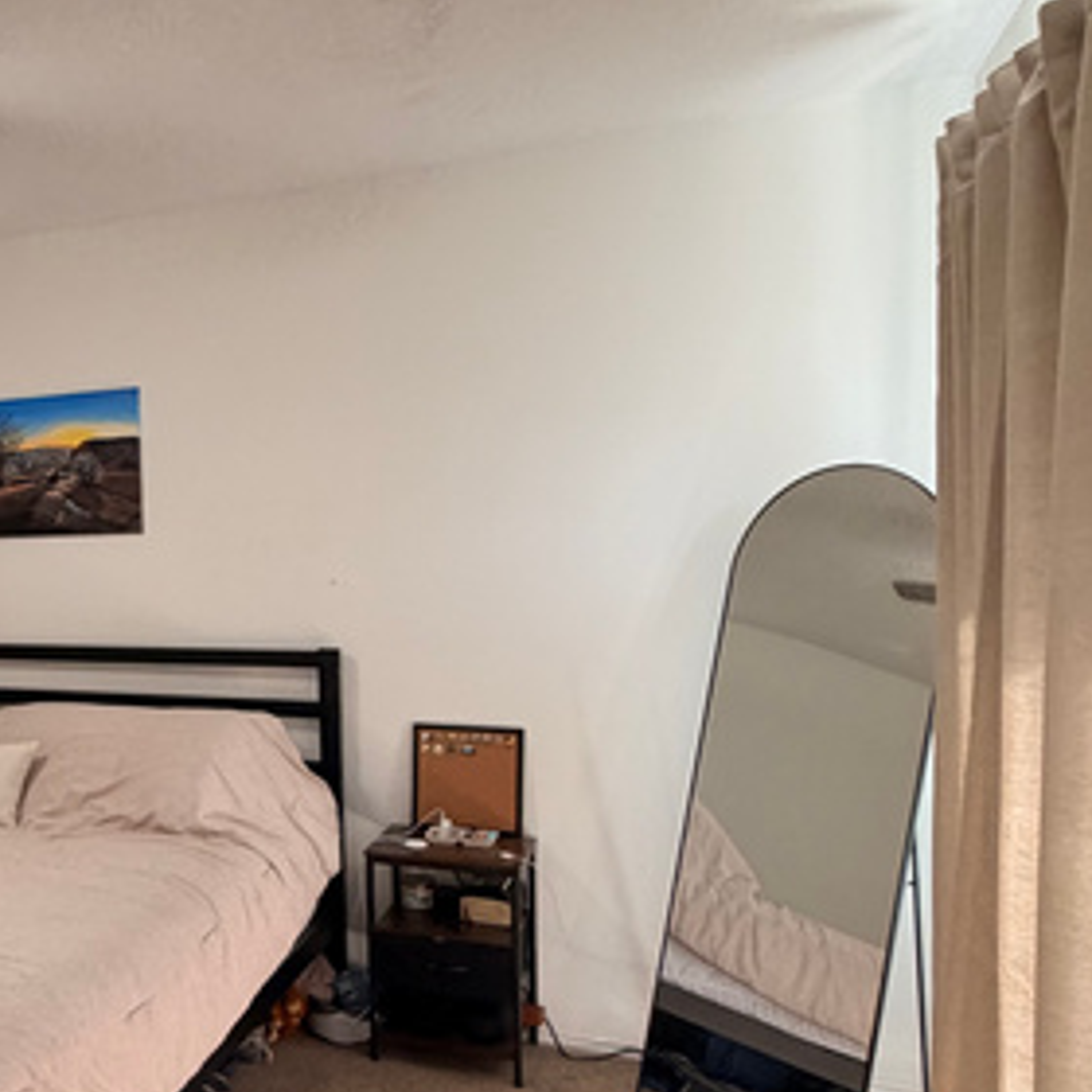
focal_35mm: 34
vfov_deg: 48.3
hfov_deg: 43.6
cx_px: 78
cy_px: 620
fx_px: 1213
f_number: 2.2
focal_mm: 2.22
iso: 320
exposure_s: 1/60
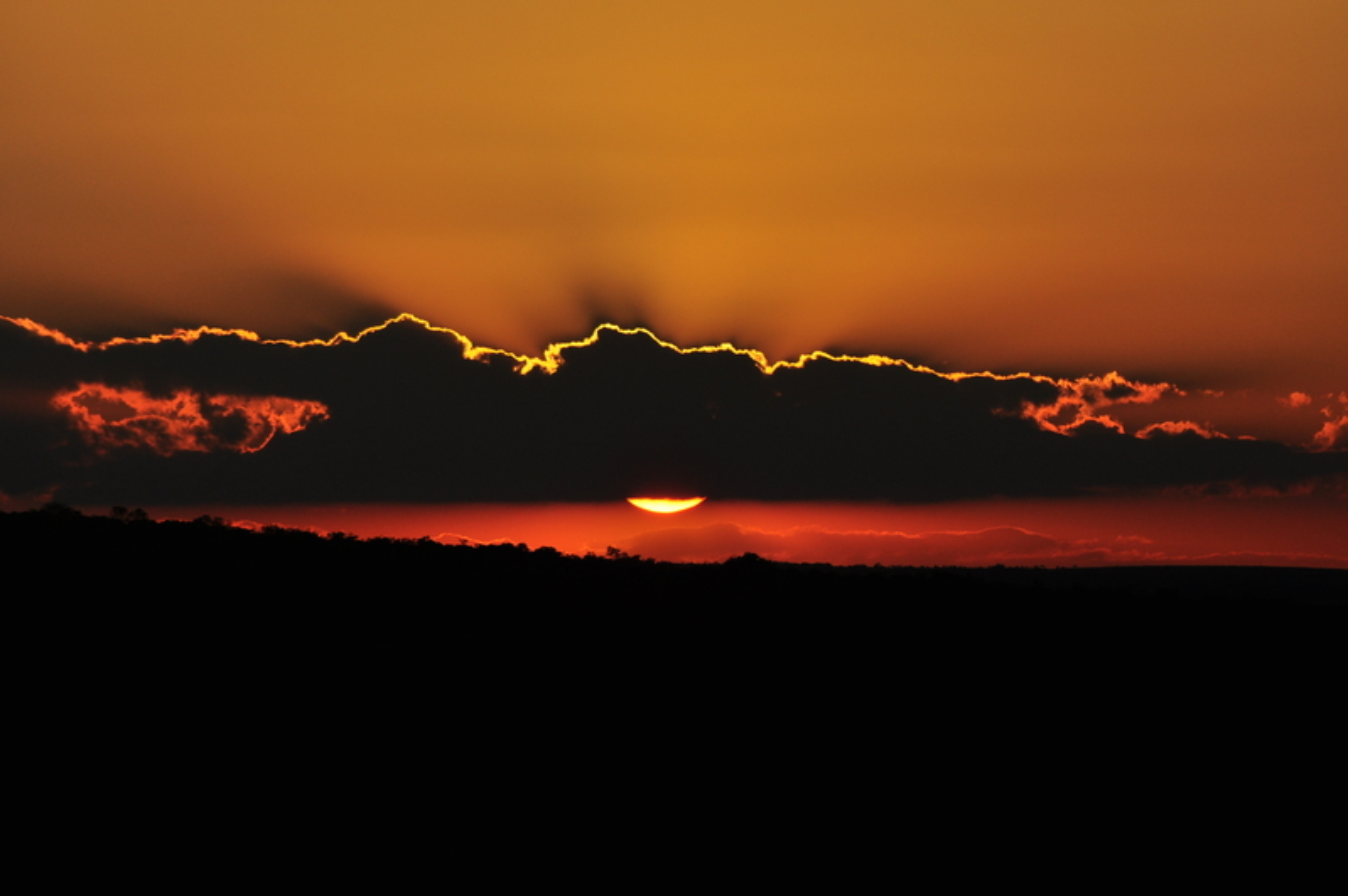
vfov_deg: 3.8
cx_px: 674
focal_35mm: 360
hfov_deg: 5.7
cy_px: 448
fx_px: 13466
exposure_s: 1/4000
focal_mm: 240
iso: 200
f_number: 7.1
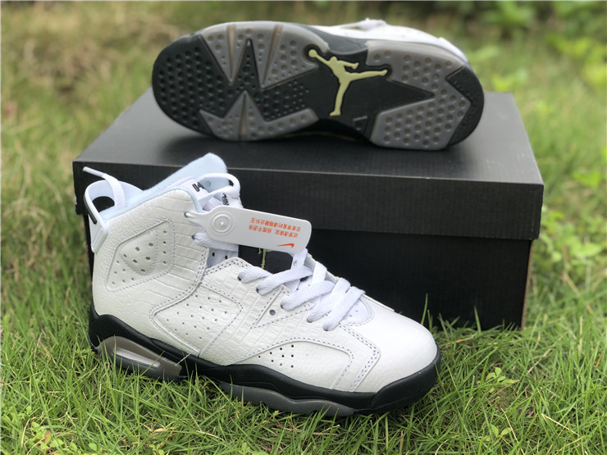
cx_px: 304
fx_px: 912
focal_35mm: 52
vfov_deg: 28.0
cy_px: 228
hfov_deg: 36.8
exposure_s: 1/220
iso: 16
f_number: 2.4
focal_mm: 6
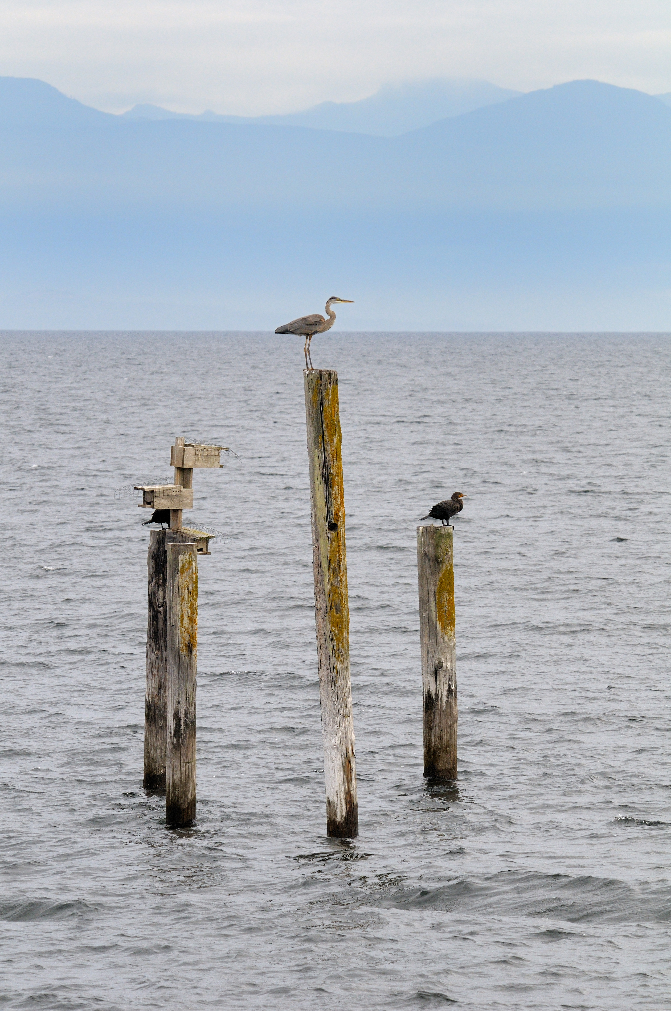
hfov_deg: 4.0
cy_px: 506
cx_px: 336
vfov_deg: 6.0
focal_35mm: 345
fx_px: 9670
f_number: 9
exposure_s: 1/640
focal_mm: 230
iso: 320
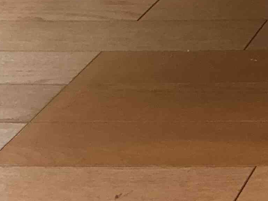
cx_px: 650
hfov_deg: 10.9
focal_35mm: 152
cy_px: -291
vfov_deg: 8.8
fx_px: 1177
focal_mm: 3
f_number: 1.8
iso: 64
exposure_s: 1/120
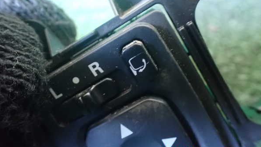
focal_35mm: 33
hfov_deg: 59.5
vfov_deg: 35.5
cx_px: 131
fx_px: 228
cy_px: 59
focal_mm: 5.4
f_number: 2.3
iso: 1600
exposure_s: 1/15
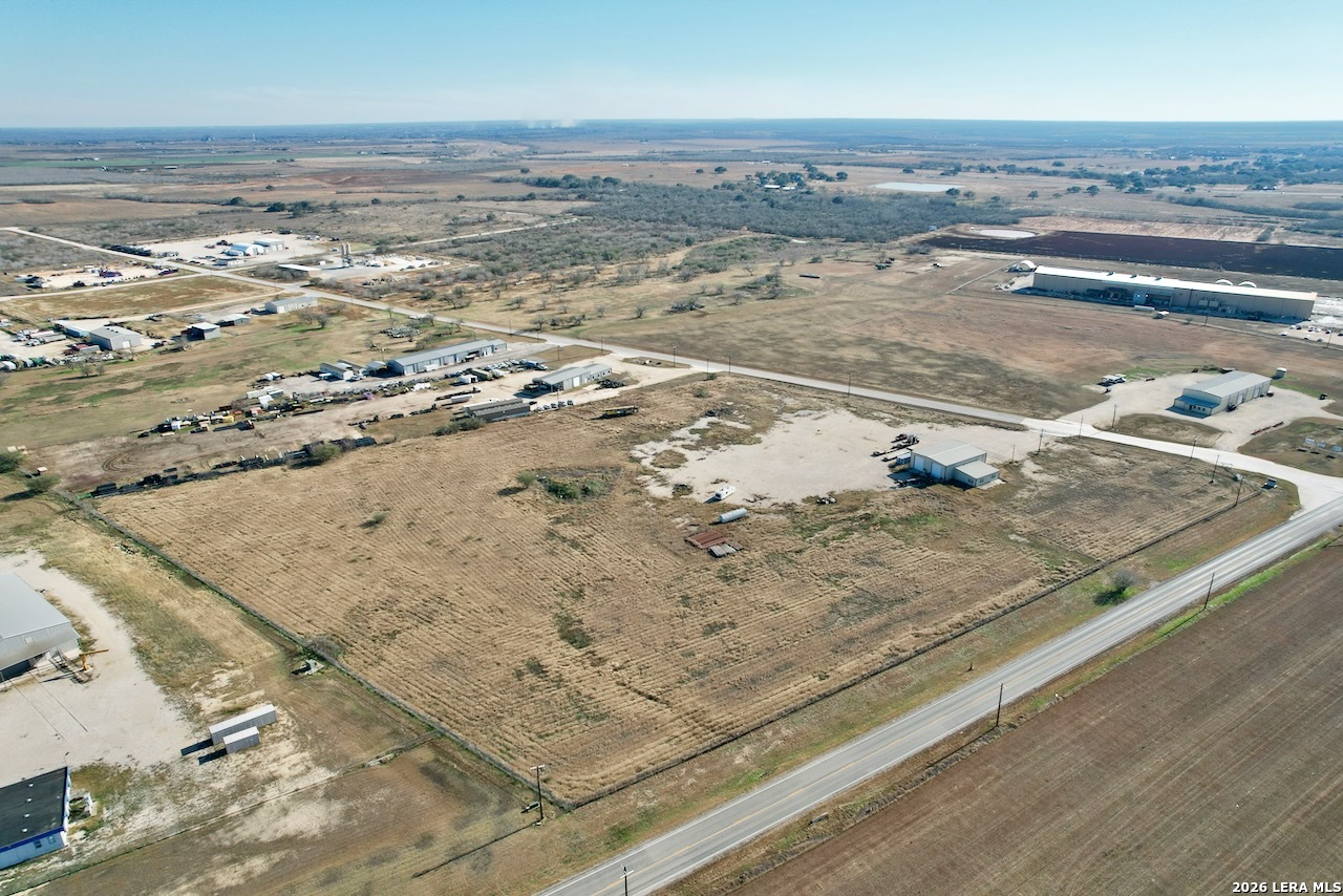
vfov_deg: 57.3
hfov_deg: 78.6
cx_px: 672
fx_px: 821
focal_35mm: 22
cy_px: 448
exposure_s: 1/2500
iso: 200
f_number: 2.8
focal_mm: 8.38
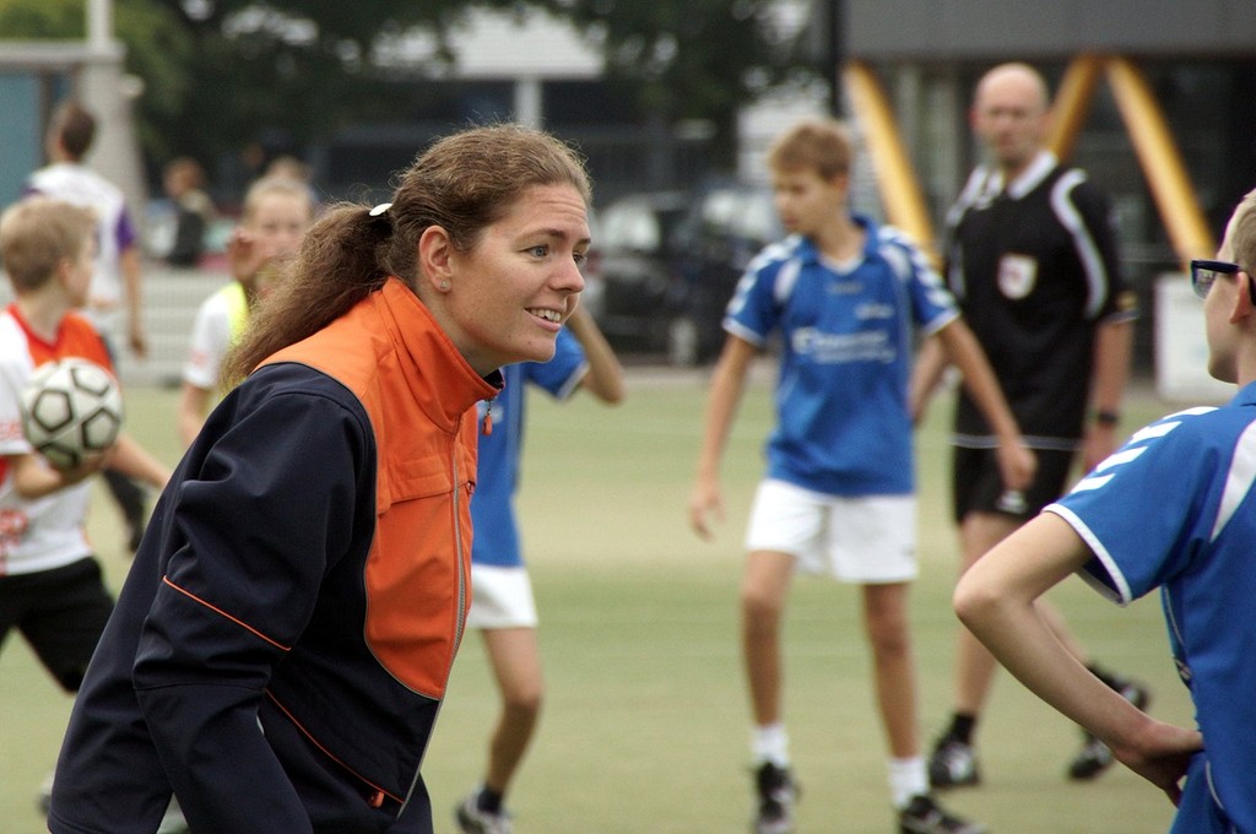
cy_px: 417
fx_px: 13067
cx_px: 628
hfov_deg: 5.5
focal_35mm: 375
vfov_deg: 3.7
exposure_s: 1/400
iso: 640
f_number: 9
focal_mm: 250
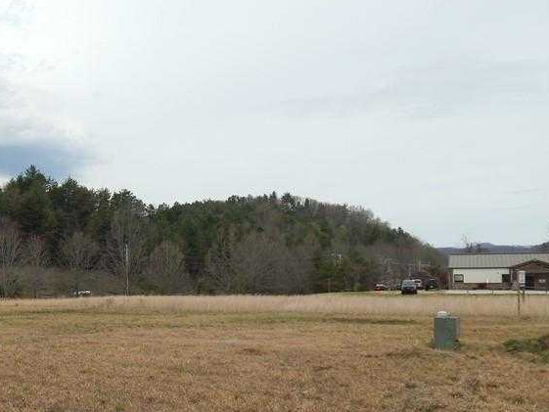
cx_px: 131
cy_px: 257
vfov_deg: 34.2
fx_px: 666
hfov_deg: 43.2
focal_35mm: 42
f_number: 6
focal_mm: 4
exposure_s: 1/640
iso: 125
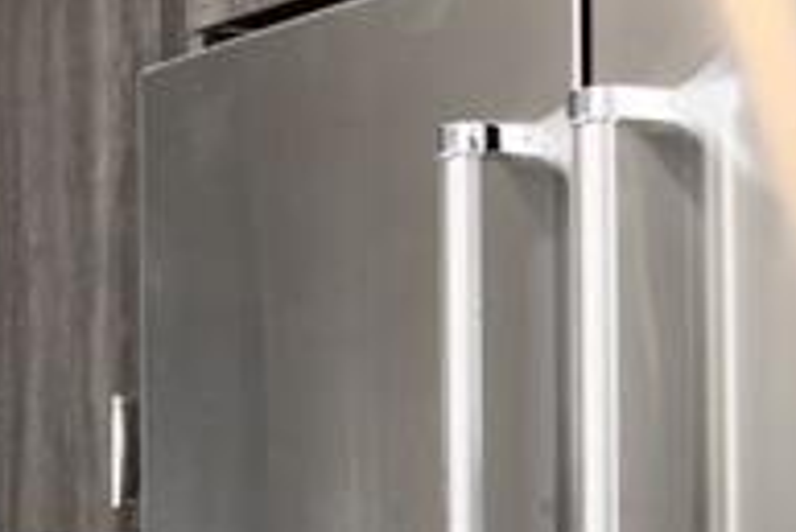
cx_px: -1118
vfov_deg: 12.6
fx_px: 2345
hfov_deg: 13.7
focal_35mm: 106
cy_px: 643
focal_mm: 13
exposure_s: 1/160
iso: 640
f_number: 7.1
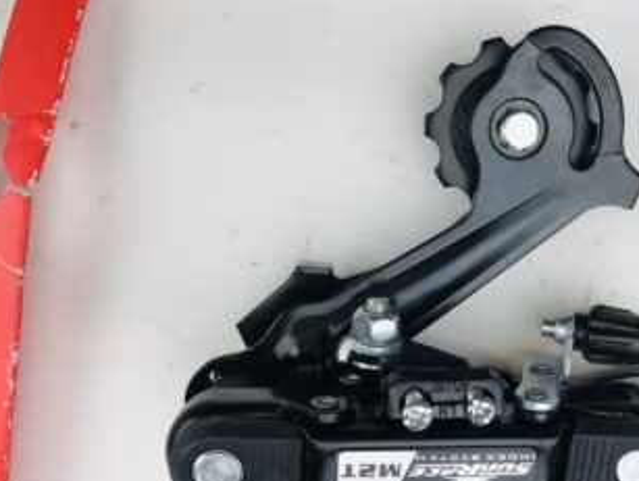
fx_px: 758
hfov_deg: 44.6
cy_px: 314
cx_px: 458
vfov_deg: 34.9
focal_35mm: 41
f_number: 1.8
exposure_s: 1/125
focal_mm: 3.99
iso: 20
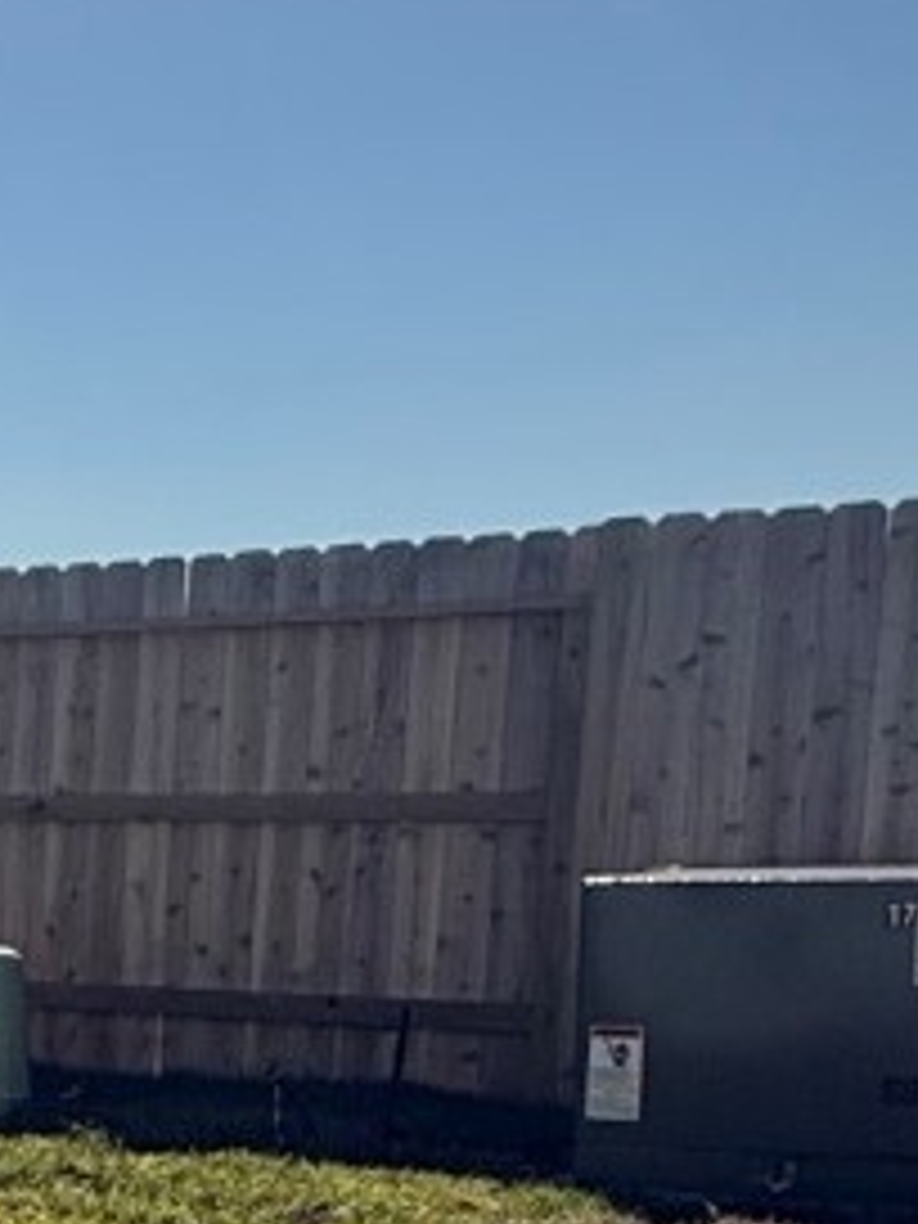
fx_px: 2793
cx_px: -1436
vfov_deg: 24.1
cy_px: 1084
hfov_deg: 12.9
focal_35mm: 79
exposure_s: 1/3663
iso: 50
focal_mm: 2.22
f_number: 2.2
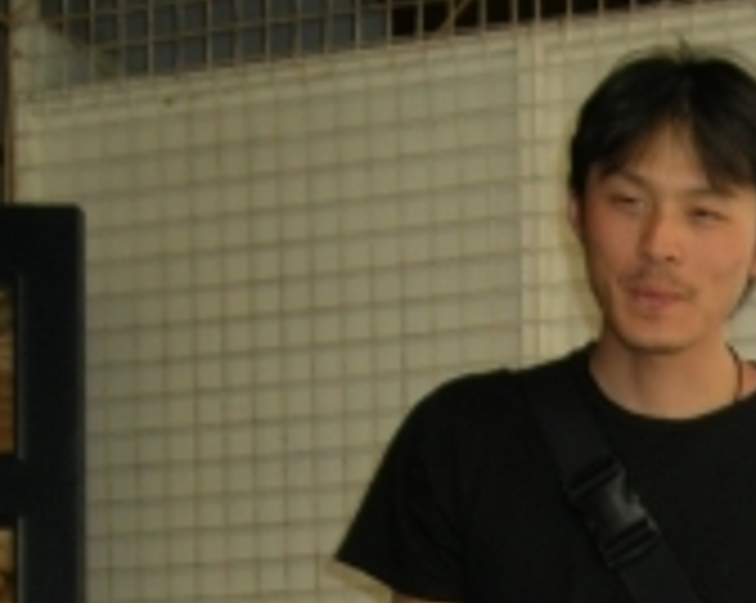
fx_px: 2883
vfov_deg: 11.4
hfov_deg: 14.3
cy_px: 936
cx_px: 1012
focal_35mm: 129
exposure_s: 1/236
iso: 88
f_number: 2.8
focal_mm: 7.9
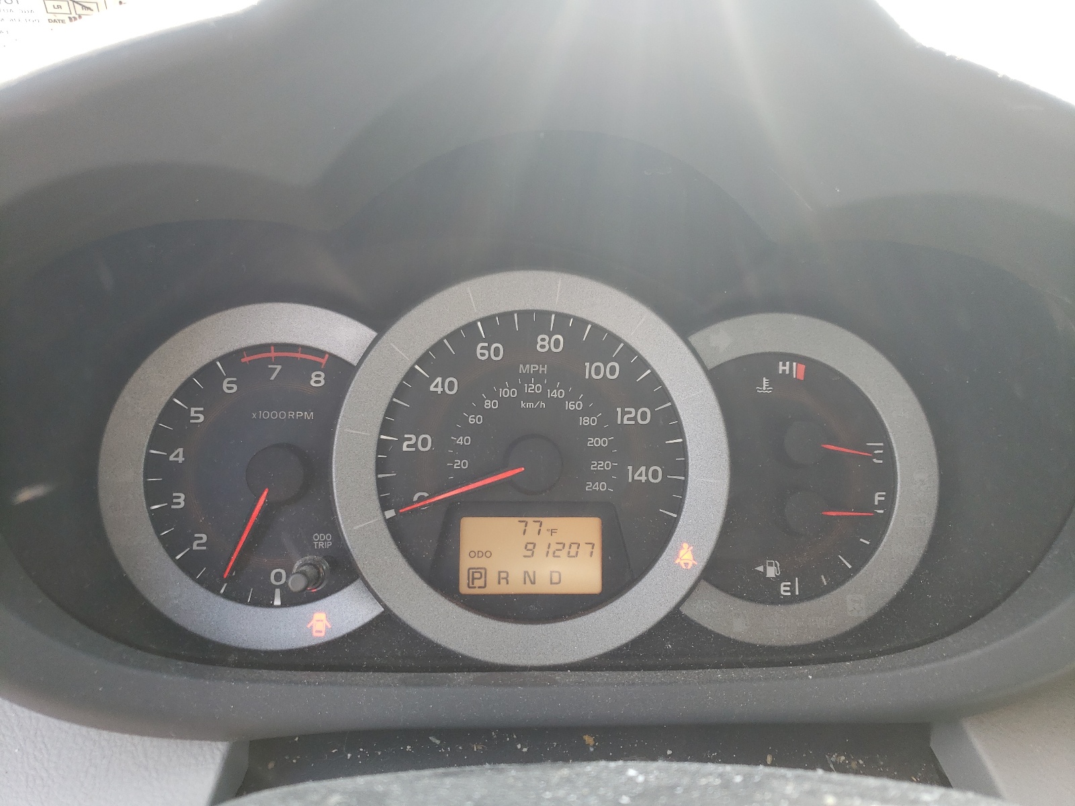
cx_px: 538
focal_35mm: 26
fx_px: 807
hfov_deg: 67.3
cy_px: 403
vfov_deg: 53.1
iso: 51
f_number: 1.5
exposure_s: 1/120
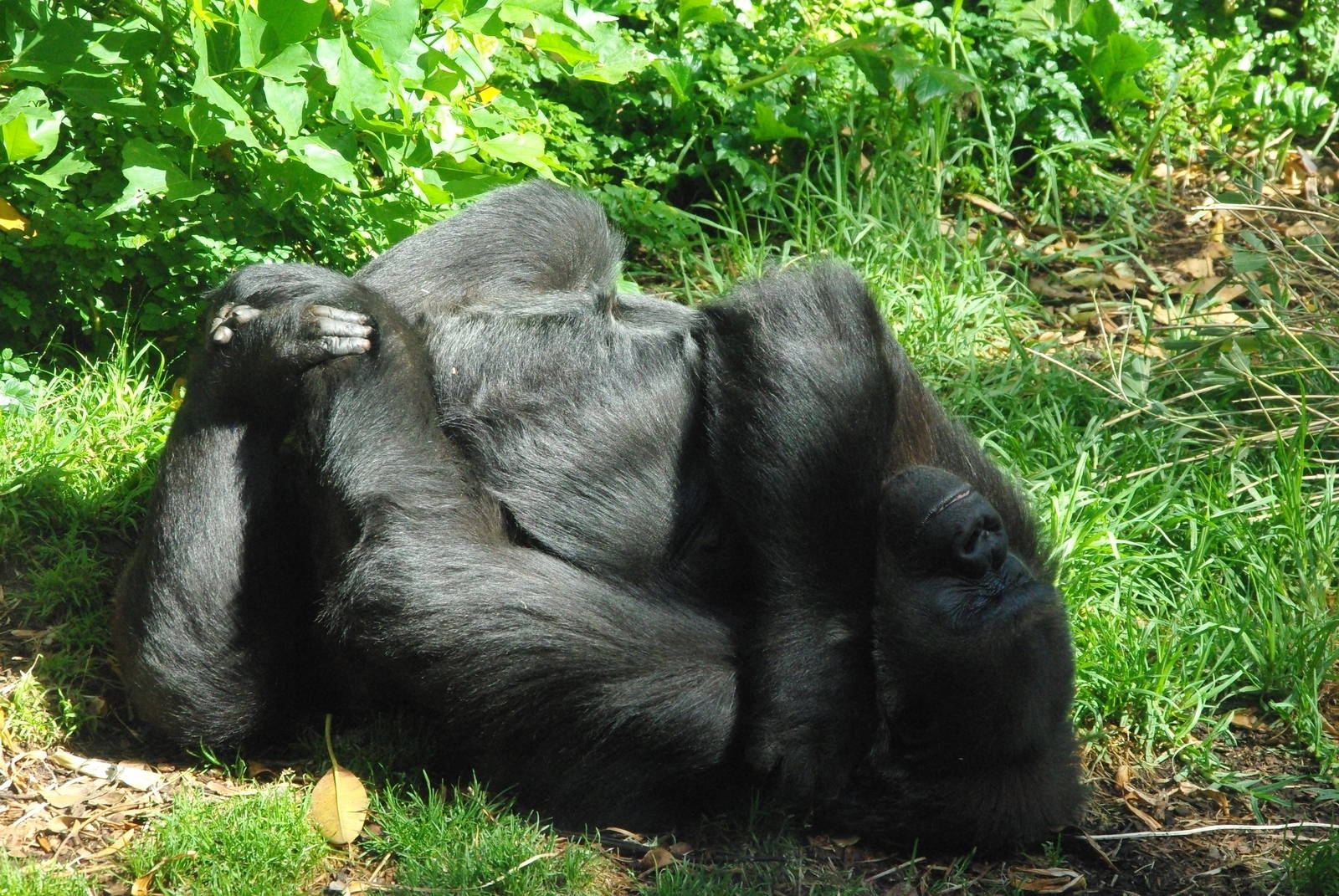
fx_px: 5176
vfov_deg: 9.9
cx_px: 670
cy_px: 448
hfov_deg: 14.7
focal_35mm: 139
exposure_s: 1/350
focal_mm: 93
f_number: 9.5
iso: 1600
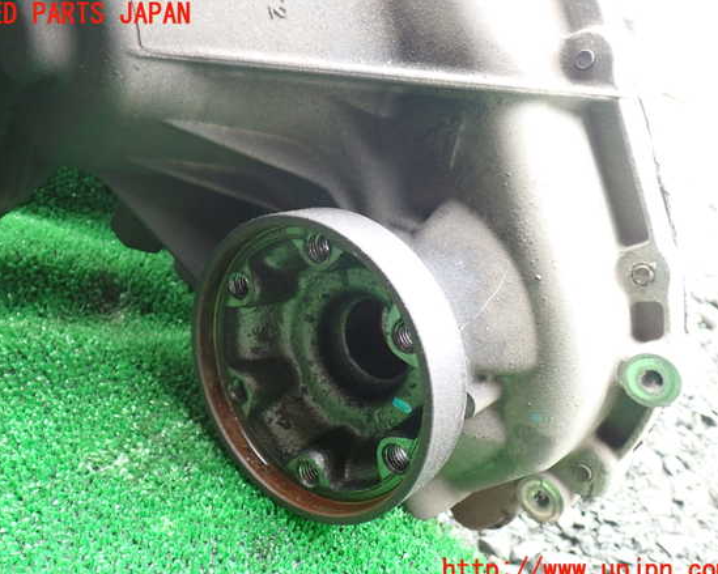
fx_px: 680
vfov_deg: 45.8
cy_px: 293
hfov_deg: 55.7
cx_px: 345
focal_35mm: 32
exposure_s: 1/50
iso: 200
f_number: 2.3
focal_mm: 5.4
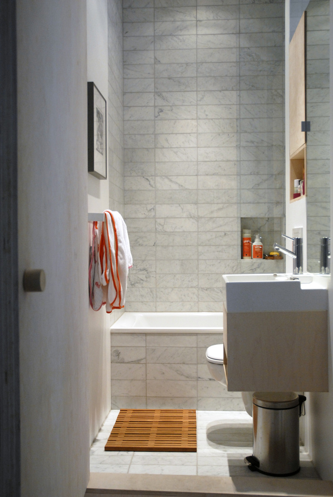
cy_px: 248
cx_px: 166
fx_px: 519
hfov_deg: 35.6
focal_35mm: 38
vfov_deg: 51.2
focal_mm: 25
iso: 640
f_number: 3.8
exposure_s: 1/50
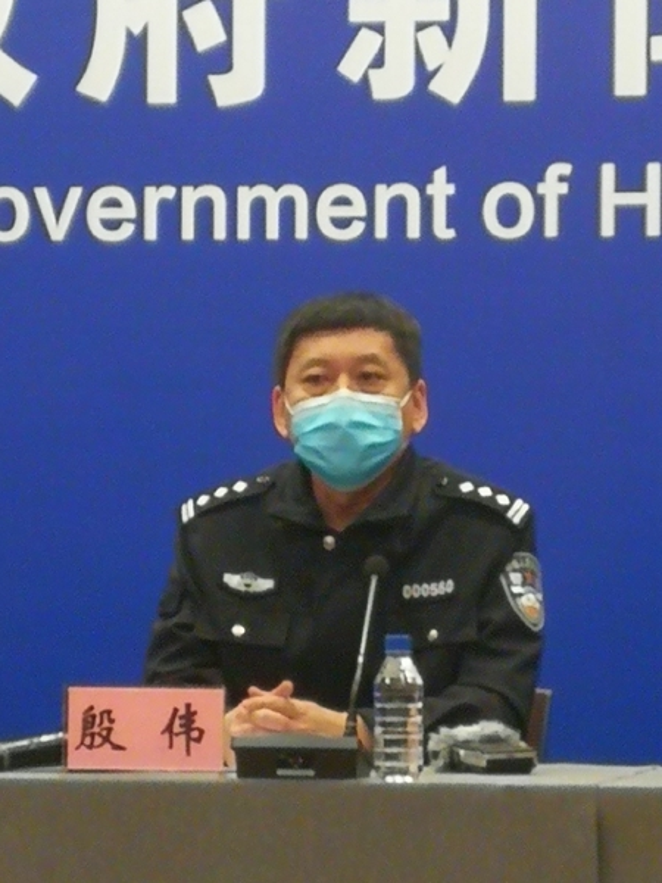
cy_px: 442
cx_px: 331
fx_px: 5355
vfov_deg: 9.4
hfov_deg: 7.1
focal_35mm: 210
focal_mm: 3.95
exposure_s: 1/50
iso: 200
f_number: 2.2
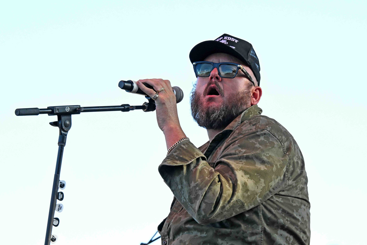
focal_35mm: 187
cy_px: 122
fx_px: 1906
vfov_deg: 7.3
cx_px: 184
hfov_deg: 11.0
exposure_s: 1/500
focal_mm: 125
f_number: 8
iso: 1600
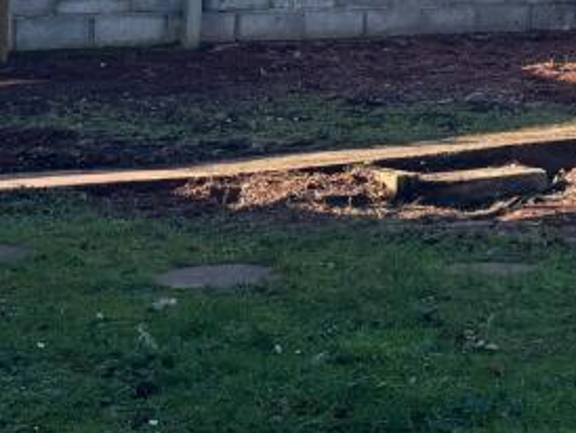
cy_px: -118
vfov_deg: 14.7
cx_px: 1060
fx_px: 1615
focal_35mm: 97
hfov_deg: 16.6
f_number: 1.6
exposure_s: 1/1007
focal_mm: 5.96
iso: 50
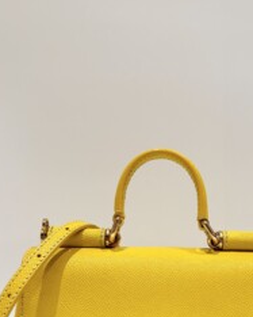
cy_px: 252
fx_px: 412
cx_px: 164
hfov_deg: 33.9
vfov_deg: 40.4
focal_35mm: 44
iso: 160
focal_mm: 6.86
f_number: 1.78
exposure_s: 1/100
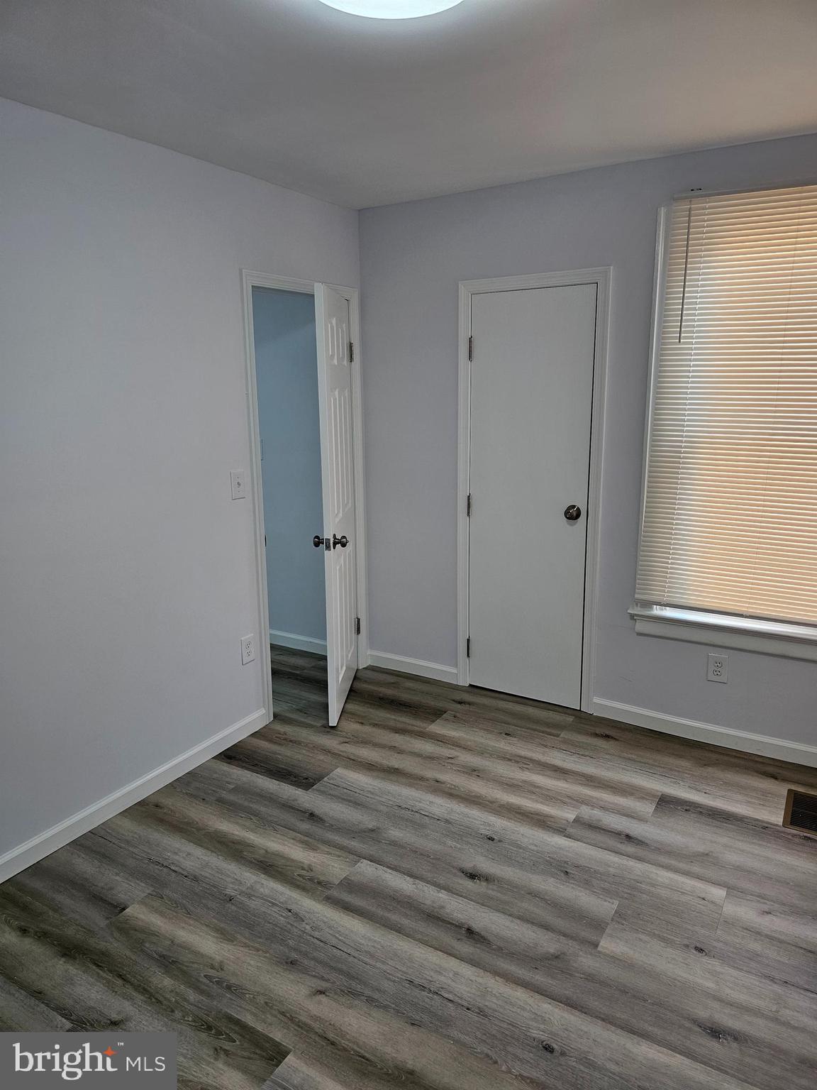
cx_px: 408
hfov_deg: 58.9
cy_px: 545
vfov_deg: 73.9
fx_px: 724
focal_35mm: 23
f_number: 1.7
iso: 100
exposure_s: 1/120
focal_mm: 6.3
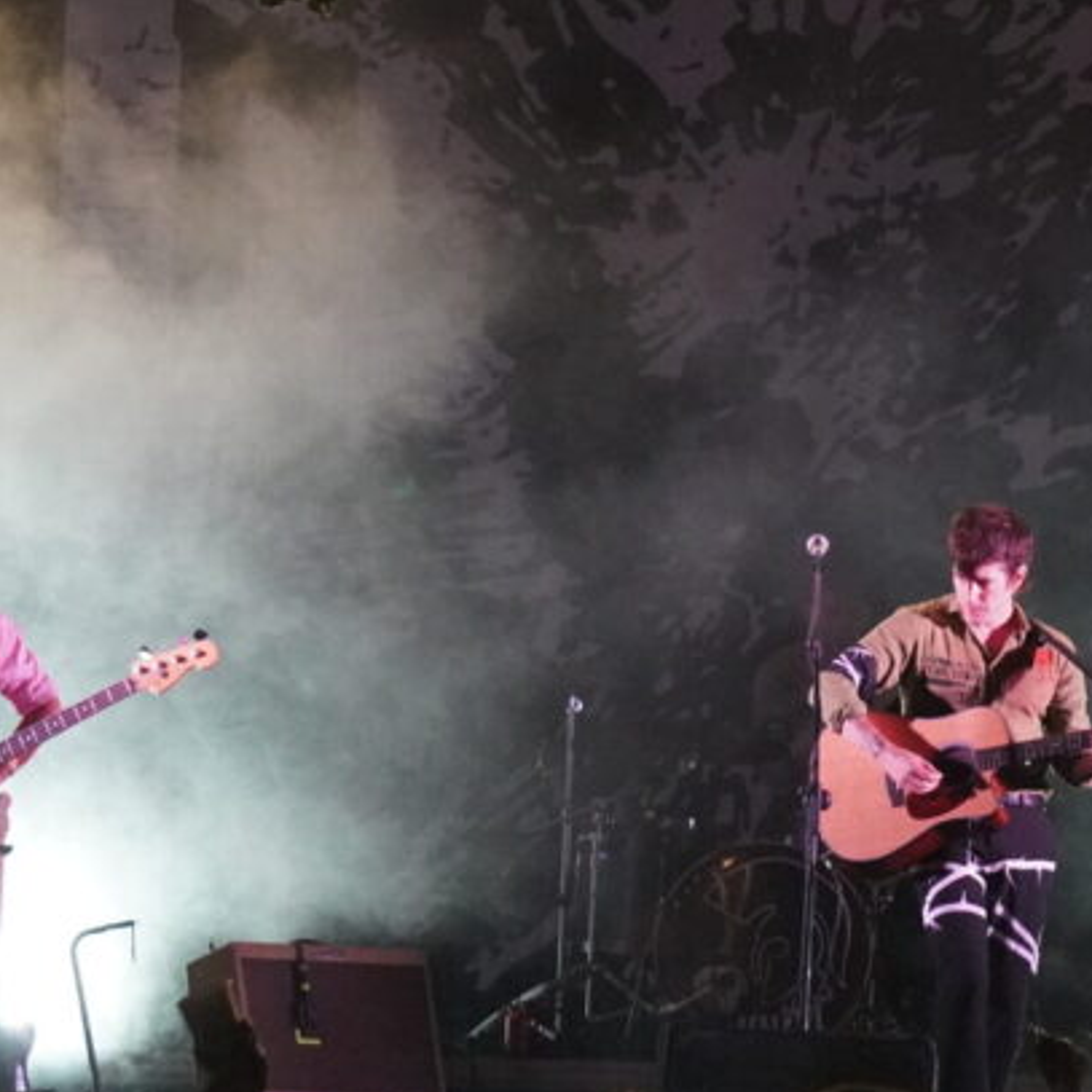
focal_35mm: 314
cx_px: 939
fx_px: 11207
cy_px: 736
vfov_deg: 5.6
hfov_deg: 5.6
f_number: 5.6
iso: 6400
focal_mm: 98
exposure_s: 1/50
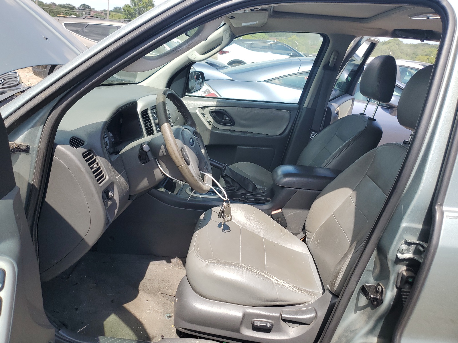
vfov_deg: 53.1
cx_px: 229
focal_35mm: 26
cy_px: 172
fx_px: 344
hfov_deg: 67.3
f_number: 1.5
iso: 50
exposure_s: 1/1429
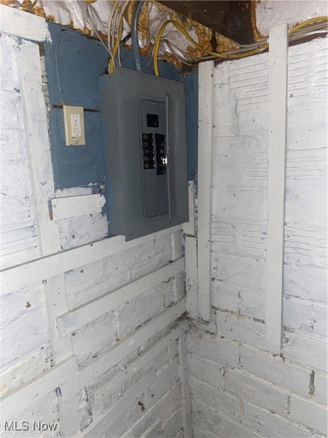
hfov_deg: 53.1
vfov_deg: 67.3
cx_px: 164
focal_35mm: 26
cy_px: 219
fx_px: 328
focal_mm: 4.25
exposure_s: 1/21
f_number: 1.8
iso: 64
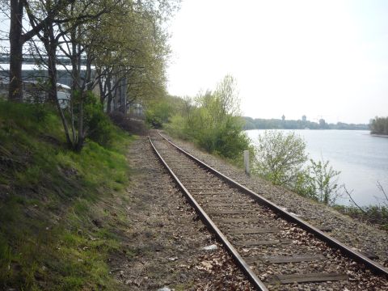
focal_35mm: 32
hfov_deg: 56.8
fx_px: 359
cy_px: 146
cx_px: 194
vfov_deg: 44.2
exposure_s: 1/400
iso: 100
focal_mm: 5.2
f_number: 5.6
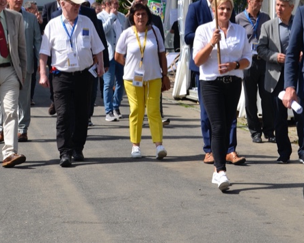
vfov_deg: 10.8
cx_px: 251
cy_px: 42
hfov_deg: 13.5
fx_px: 1278
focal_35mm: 142
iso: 100
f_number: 8
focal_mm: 50
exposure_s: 1/250
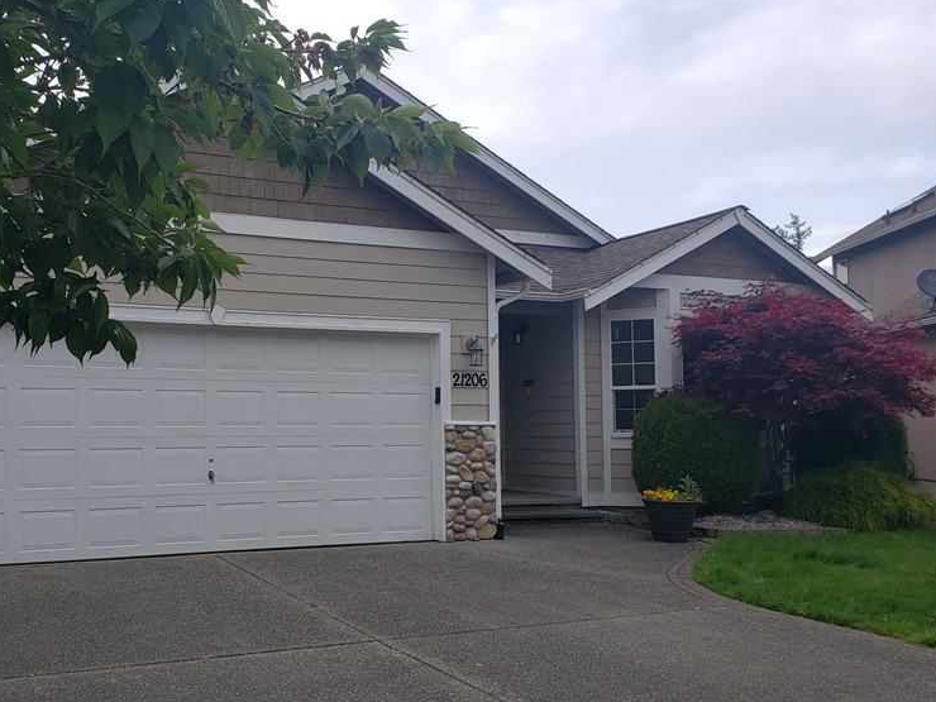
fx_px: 973
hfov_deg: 50.5
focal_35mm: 36
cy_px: 400
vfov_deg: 39.6
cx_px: 317
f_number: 2.4
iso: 50
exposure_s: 1/438
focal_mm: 4.3
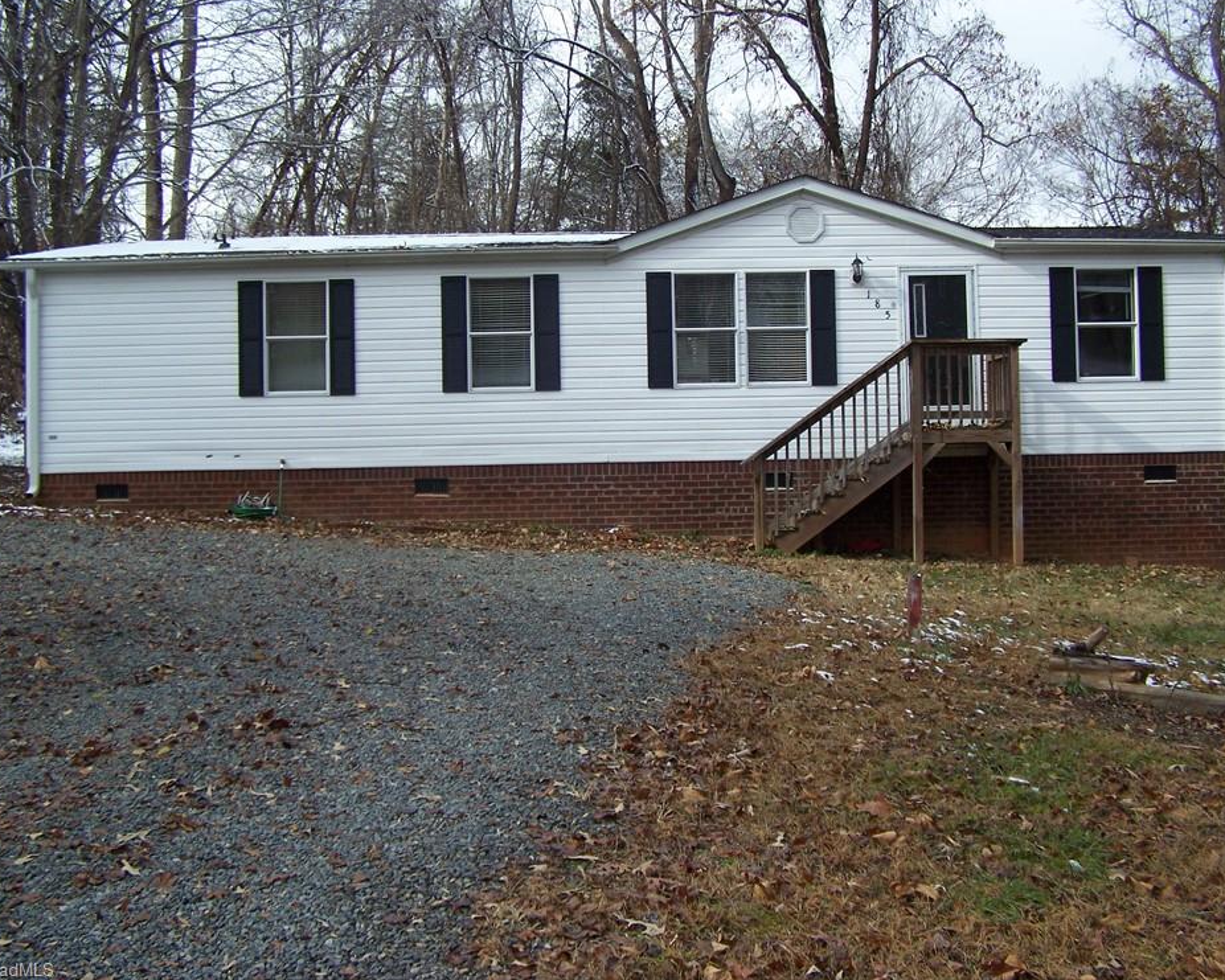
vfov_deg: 36.5
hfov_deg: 44.8
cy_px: 475
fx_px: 1487
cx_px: 636
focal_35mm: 41
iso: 64
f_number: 2.8
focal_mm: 6.3
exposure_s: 1/400
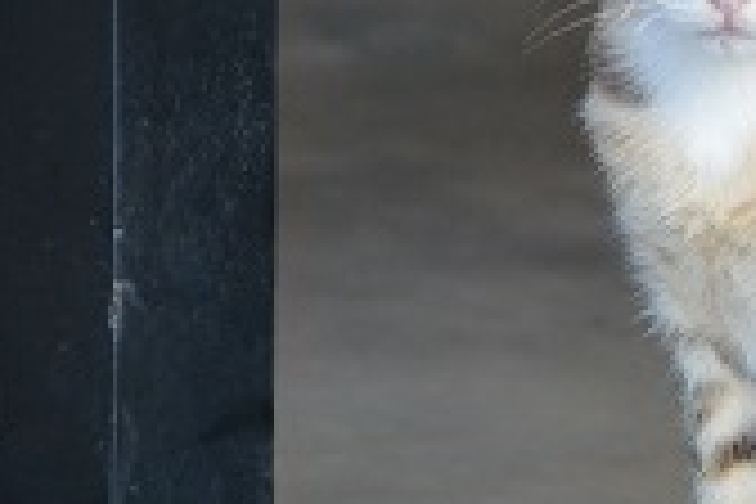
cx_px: 1107
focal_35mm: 670
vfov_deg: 2.1
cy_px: 119
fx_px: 14069
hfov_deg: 3.1
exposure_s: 1/125
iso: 1250
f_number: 5.6
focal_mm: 150
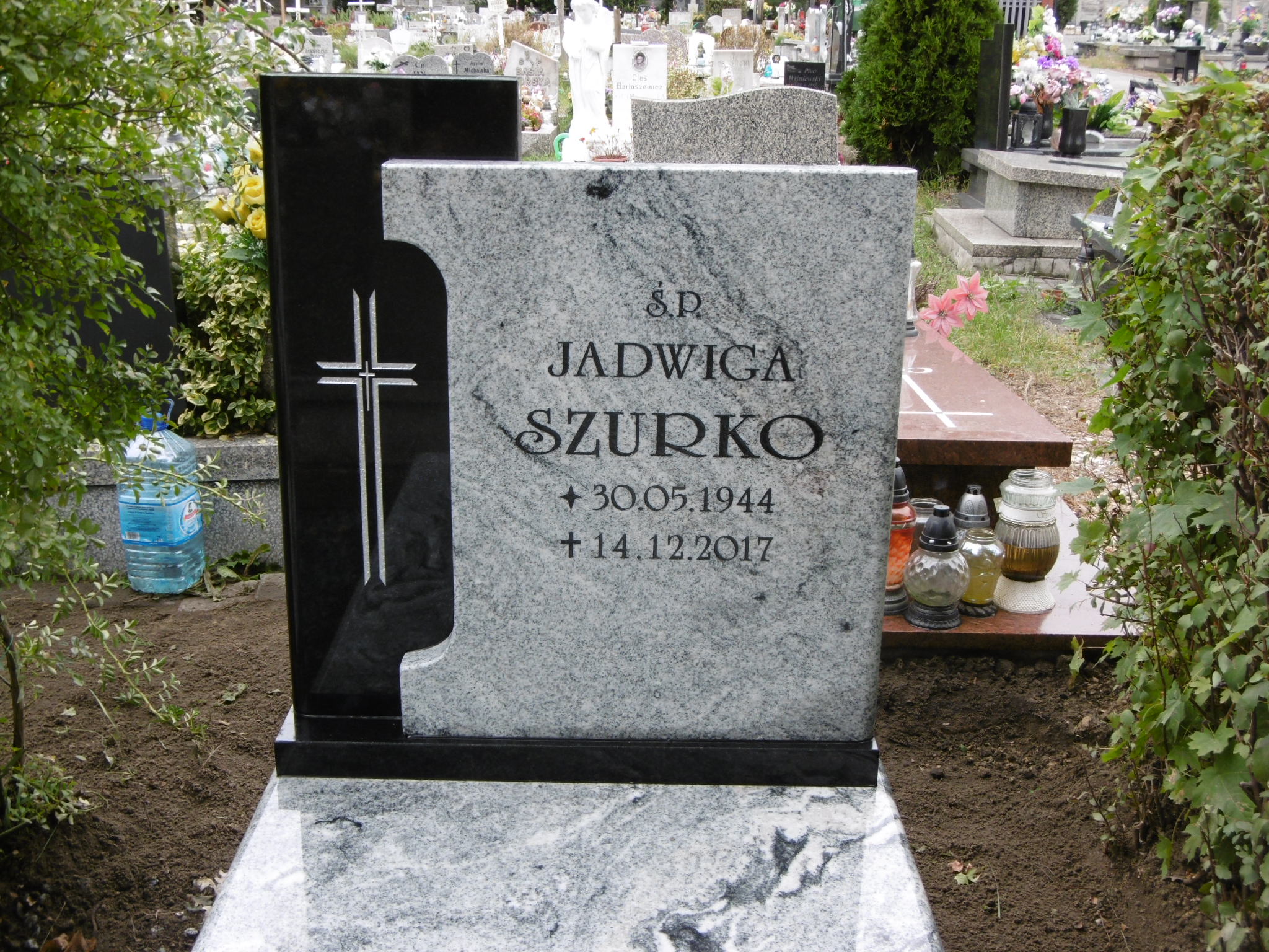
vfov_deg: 33.6
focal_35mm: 43
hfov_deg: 43.9
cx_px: 634
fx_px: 1576
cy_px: 476
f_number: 3.8
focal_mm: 7.7
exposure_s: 1/80
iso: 100
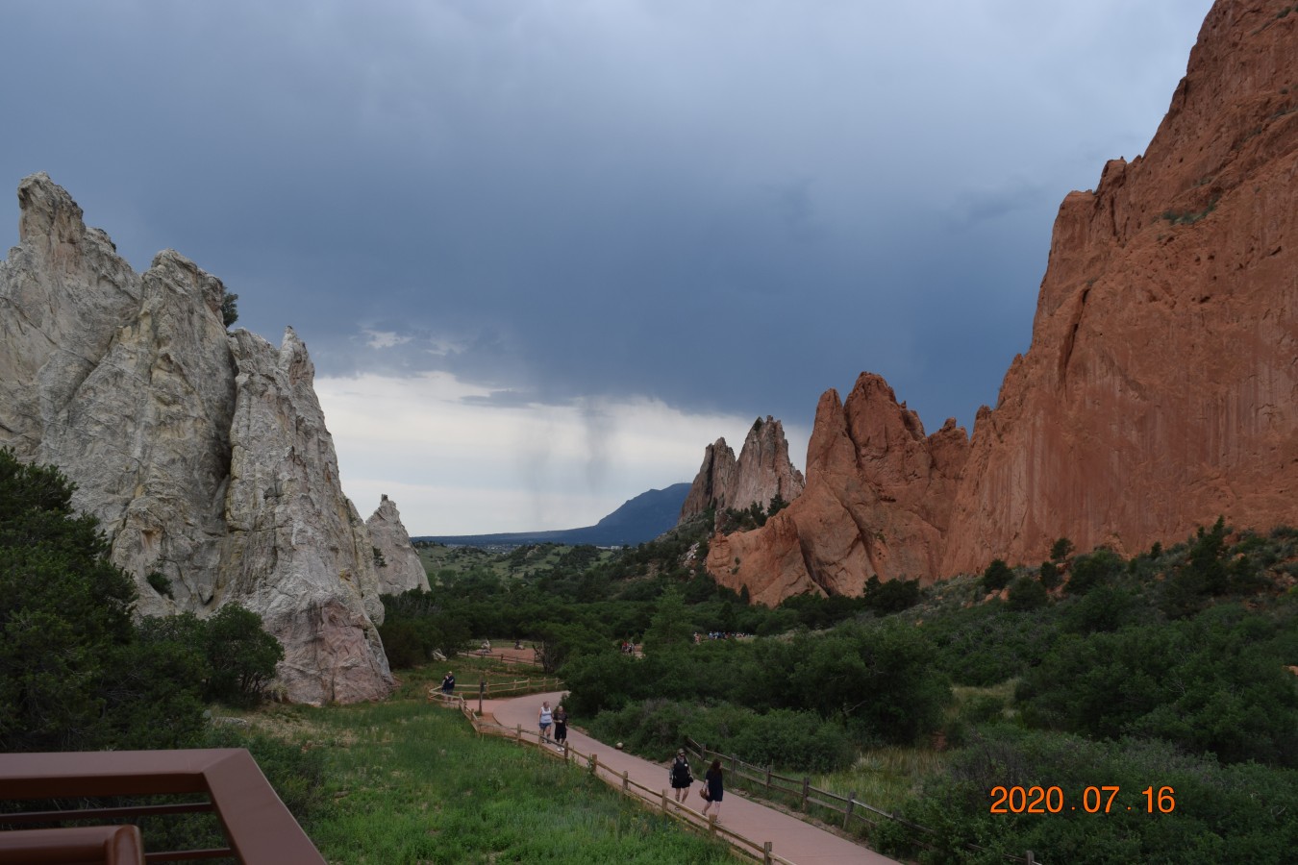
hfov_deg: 67.4
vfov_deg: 47.9
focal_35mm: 27
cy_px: 432
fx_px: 973
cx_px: 649
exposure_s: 1/320
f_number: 9
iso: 200
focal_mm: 18
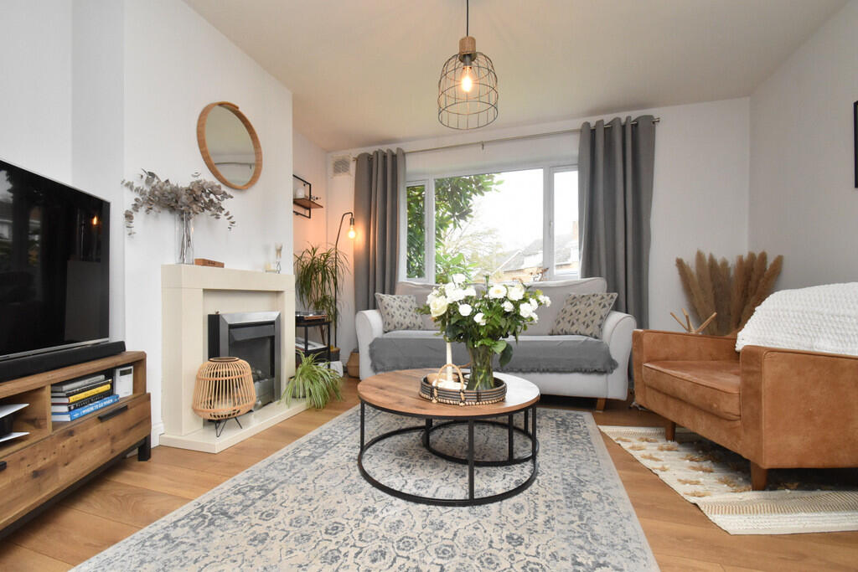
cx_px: 429
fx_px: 358
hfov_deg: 100.4
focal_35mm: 15
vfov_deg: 77.3
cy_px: 286
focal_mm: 10
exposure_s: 1/60
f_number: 9
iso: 2000
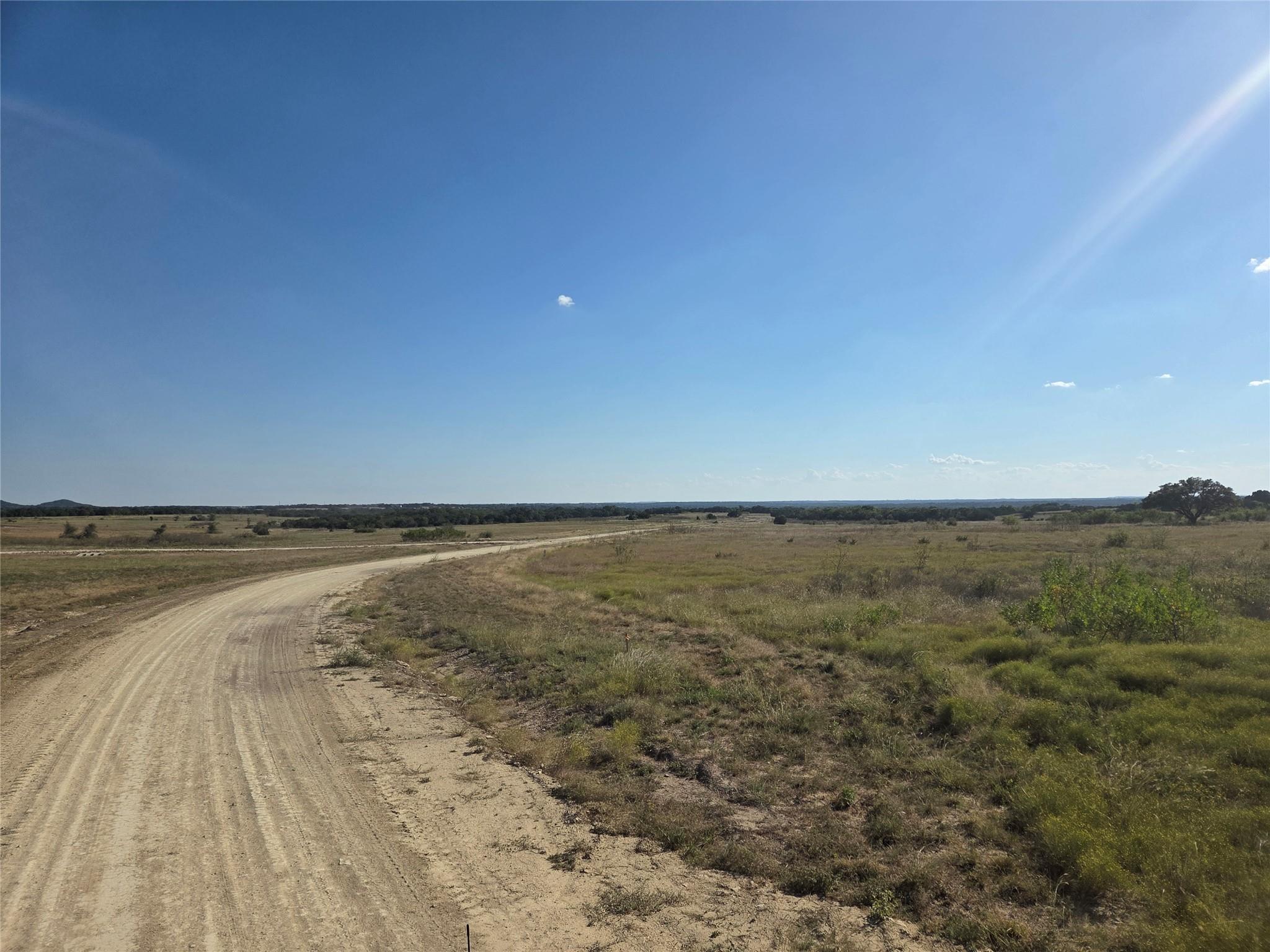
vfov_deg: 58.9
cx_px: 635
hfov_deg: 73.9
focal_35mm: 23
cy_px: 476
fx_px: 844
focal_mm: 5.4
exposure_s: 1/7891
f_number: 1.8
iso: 64
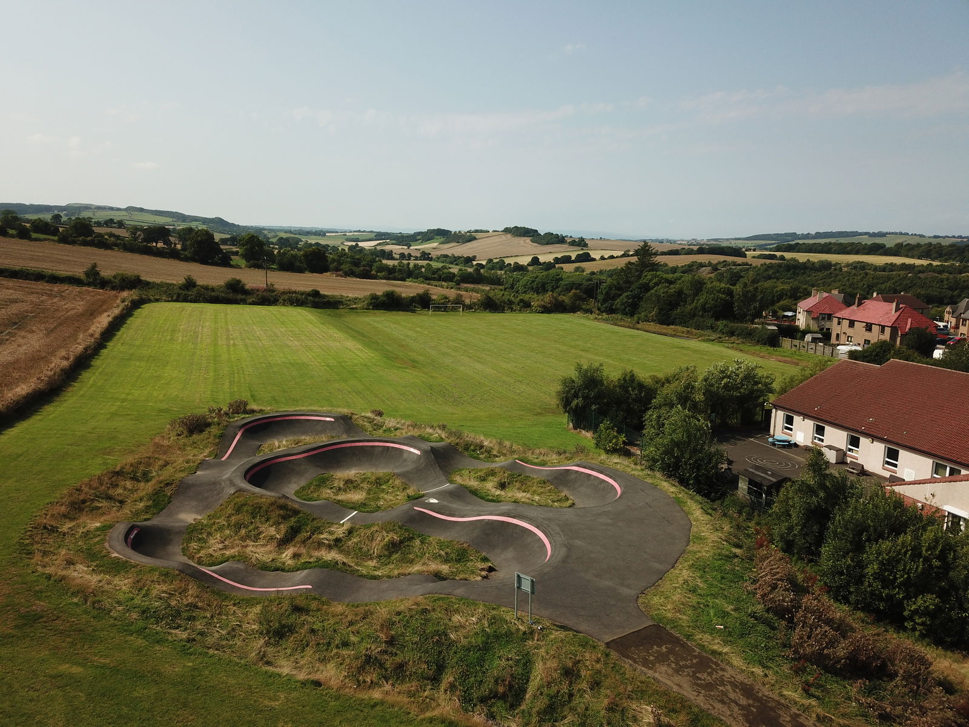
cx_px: 484
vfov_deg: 53.1
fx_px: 728
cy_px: 364
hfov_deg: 67.3
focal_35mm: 26
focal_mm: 4.73
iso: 100
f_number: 2.2
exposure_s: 1/1802
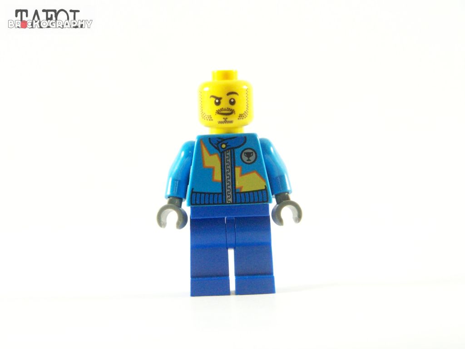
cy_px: 174
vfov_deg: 11.6
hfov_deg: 15.4
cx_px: 232
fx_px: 1719
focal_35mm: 128
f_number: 3.6
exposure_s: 1/60
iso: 400
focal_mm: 21.2
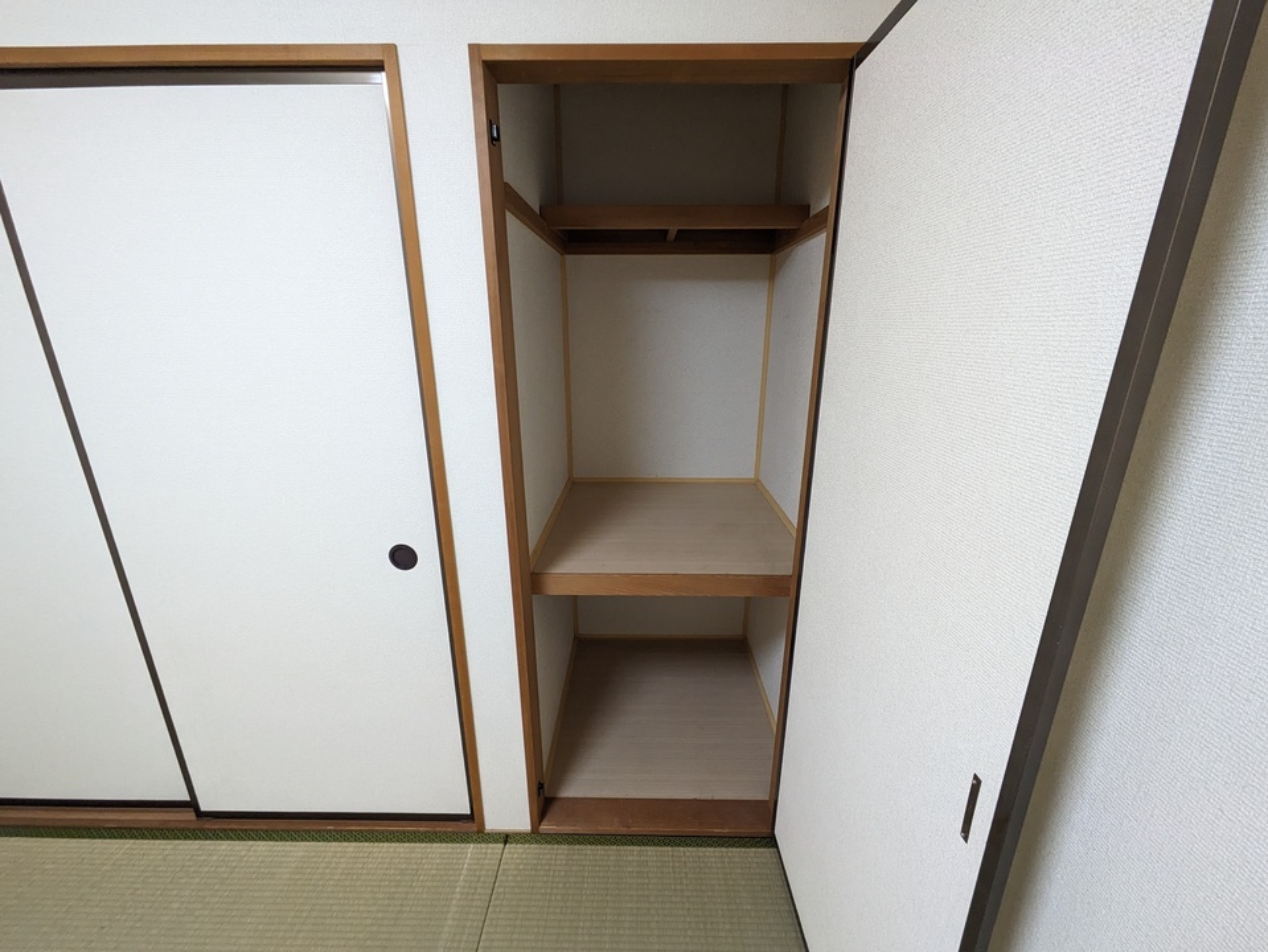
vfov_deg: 85.7
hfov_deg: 102.0
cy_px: 476
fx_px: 513
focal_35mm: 14
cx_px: 634
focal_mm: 1.83
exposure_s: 1/60
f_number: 2.2
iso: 340
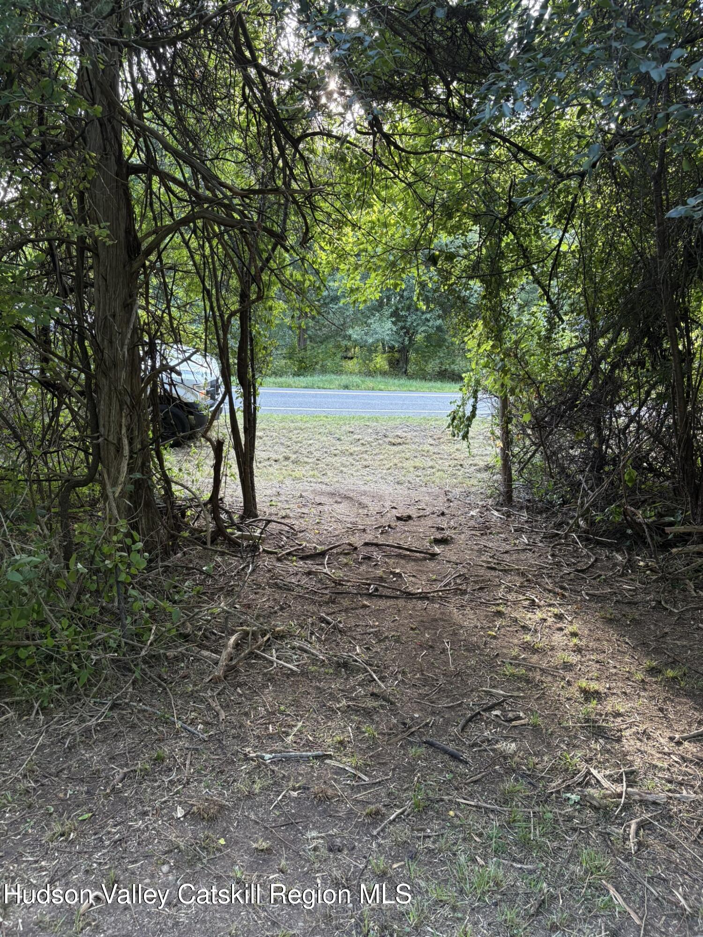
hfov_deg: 53.1
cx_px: 352
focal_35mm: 26
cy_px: 468
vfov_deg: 67.3
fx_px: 704
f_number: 1.6
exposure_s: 1/116
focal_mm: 5.96
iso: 125
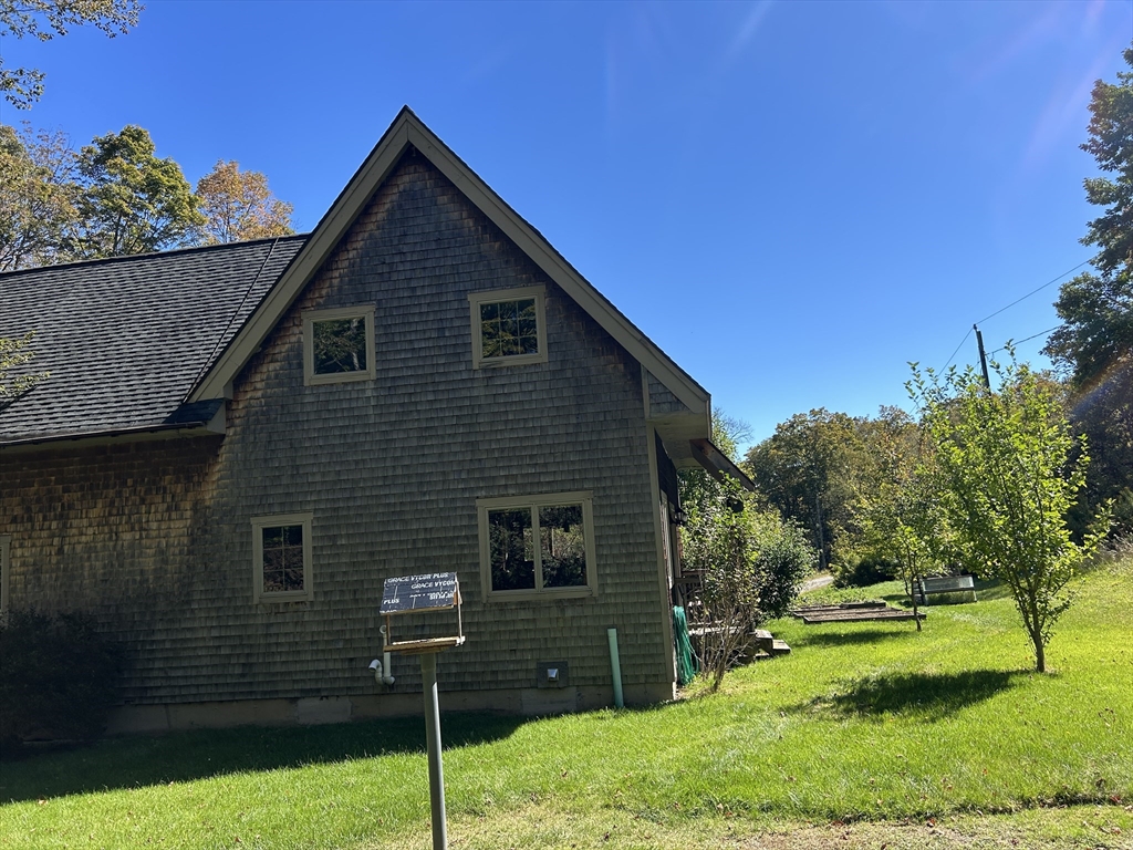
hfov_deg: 67.3
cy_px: 425
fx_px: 851
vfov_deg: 53.1
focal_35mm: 26
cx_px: 566
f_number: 1.5
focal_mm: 5.7
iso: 50
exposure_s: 1/2208
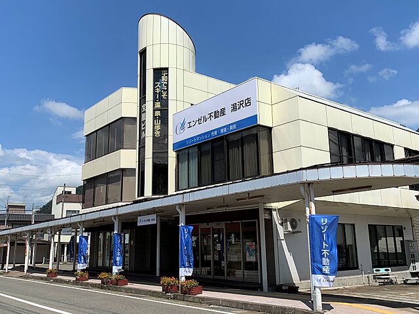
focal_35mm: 26
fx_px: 314
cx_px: 210
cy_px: 157
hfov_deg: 67.3
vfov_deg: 53.0
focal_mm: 4.25
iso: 25
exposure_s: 1/3521
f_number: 1.8
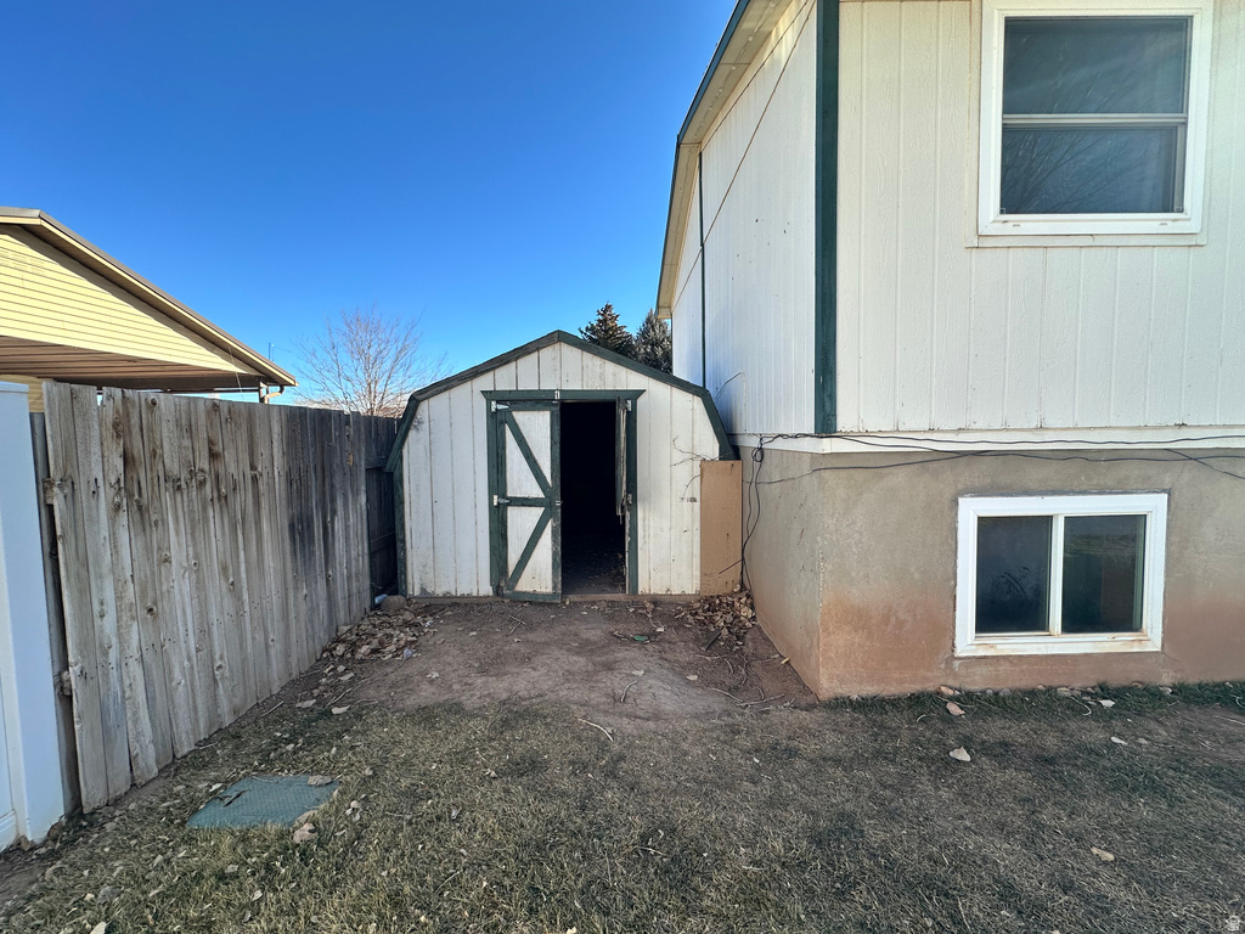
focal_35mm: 14
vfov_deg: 85.7
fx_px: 504
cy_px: 467
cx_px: 622
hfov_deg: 102.1
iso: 40
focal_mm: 2.22
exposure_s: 1/734
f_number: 2.2
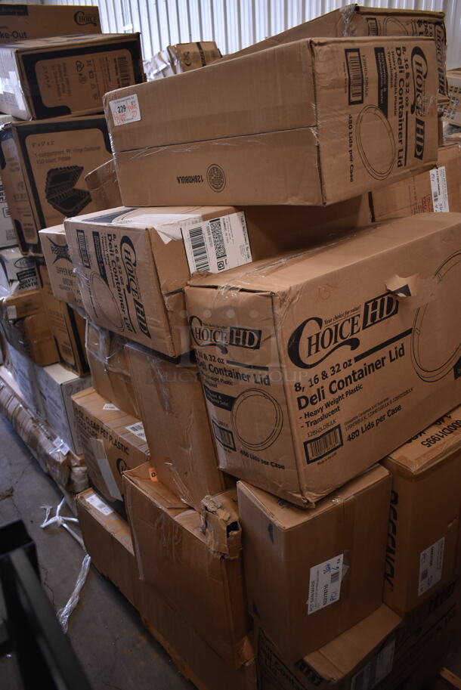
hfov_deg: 48.0
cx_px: 230
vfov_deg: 67.3
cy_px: 345
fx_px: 518
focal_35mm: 27
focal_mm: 18
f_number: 3.5
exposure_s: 1/125
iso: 640
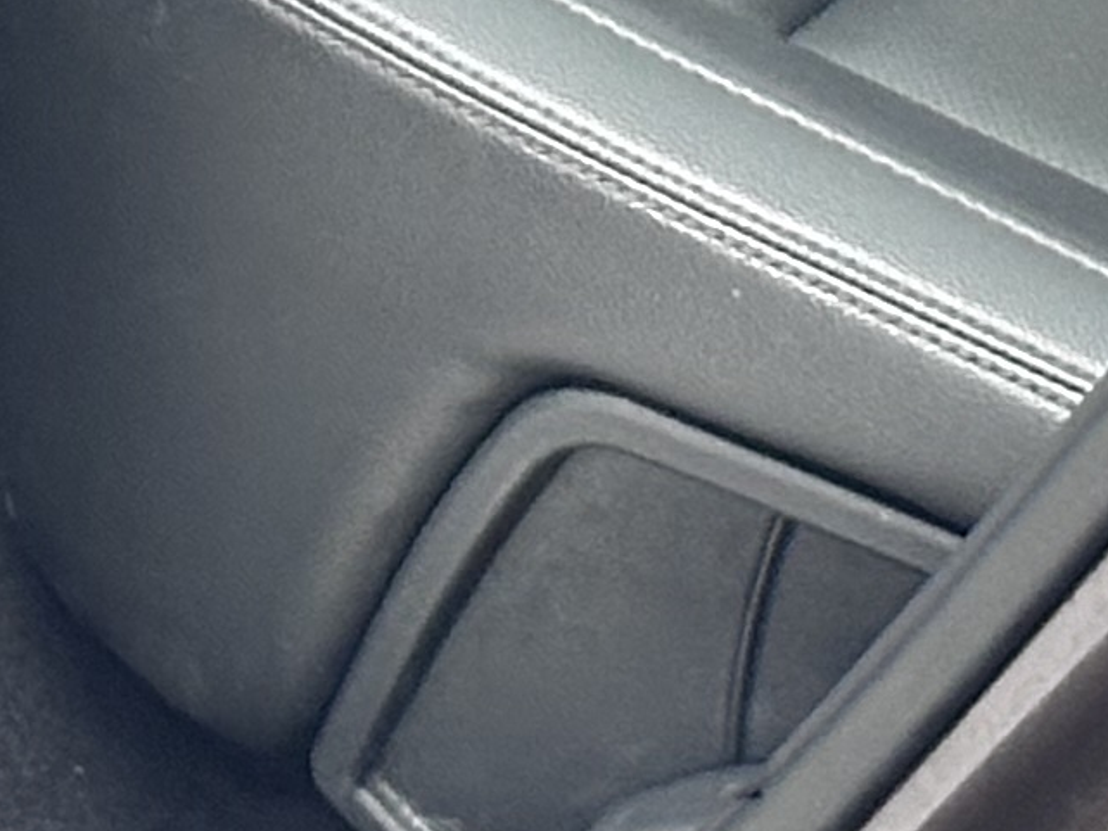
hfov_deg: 6.5
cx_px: 38
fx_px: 9668
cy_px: -1240
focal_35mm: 302
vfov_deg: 4.8
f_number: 1.78
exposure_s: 1/50
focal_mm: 6.86
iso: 250
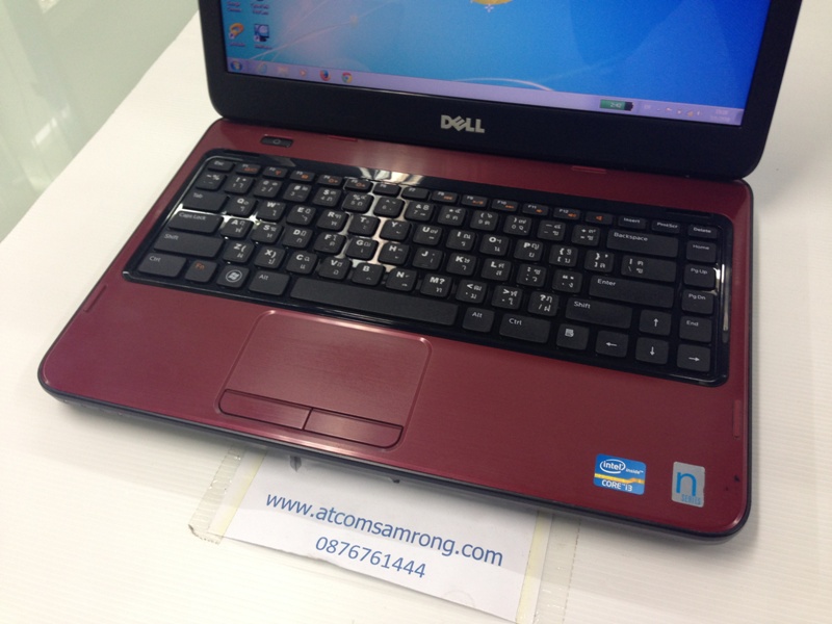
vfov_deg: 42.9
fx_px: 793
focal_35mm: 33
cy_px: 312
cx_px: 416
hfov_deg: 55.4
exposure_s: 1/20
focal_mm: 4.12
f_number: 2.4
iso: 80
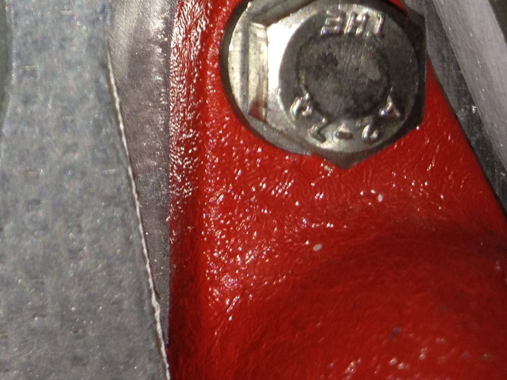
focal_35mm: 108
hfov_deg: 17.1
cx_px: -164
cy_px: -197
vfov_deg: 12.9
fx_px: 1581
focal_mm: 4.28
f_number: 2.4
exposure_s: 1/138
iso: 64
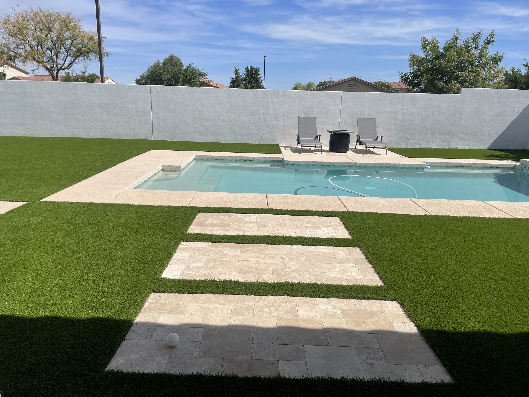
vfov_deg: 53.1
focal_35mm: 26
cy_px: 198
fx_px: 397
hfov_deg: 67.3
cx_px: 264
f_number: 1.6
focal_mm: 4.2
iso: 32
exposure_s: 1/6897
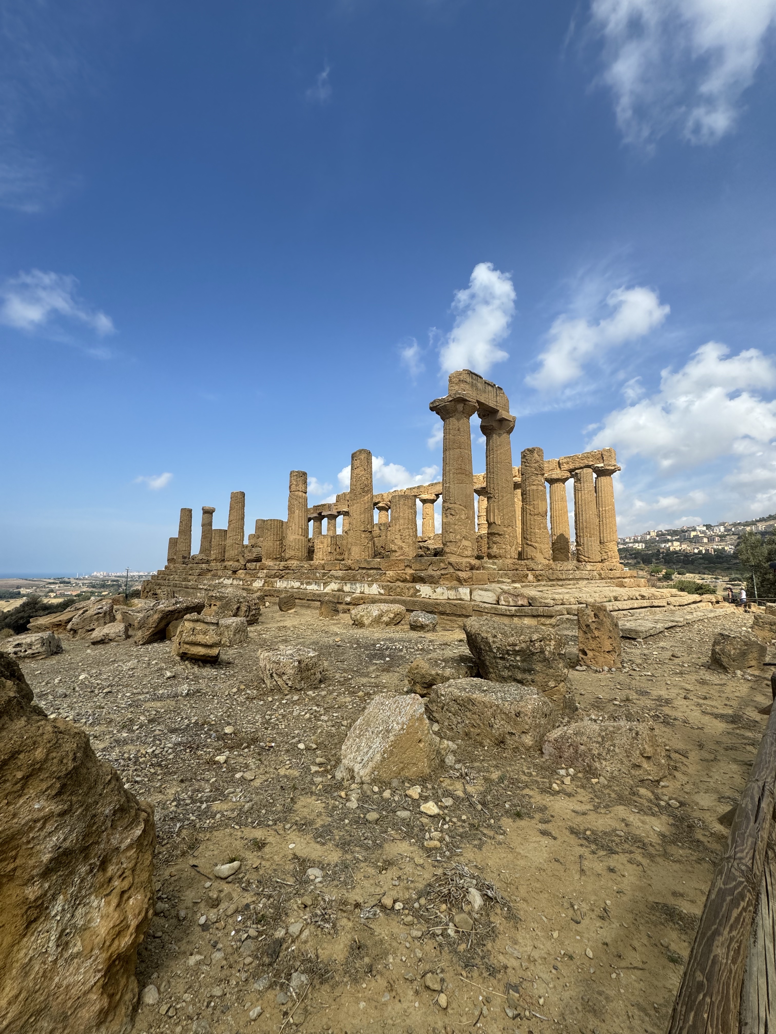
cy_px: 517
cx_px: 388
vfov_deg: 102.1
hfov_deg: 85.7
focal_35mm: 14
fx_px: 418
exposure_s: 1/2415
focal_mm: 2.22
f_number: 2.2
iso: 50
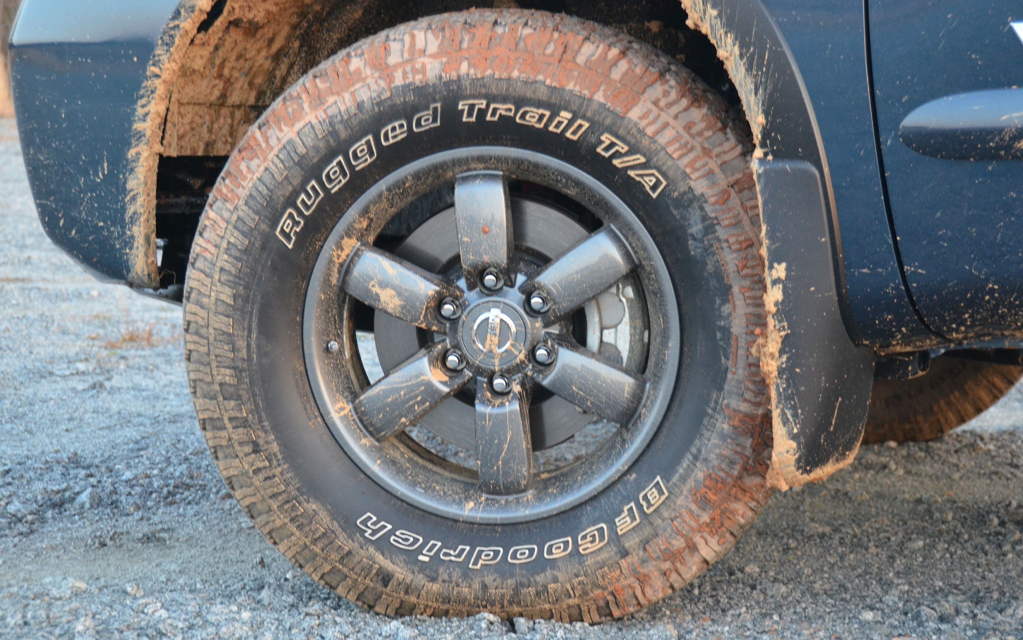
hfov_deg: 25.8
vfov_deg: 16.3
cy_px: 309
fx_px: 2231
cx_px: 508
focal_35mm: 80
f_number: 4.8
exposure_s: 1/100
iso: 1600
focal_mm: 52
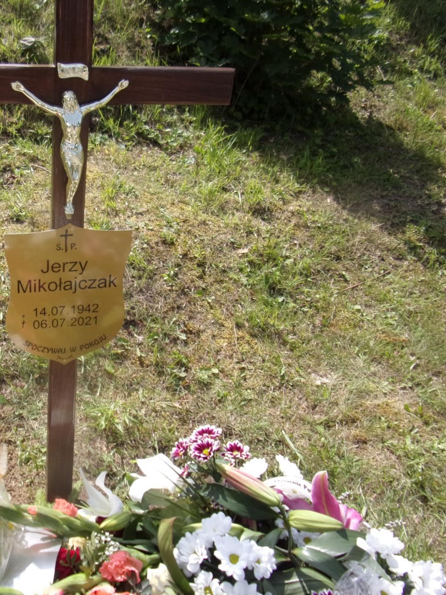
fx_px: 567
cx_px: 73
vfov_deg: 55.4
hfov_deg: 40.7
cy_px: 296
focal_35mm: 33
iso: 80
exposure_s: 1/640
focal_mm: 4.3
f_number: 3.3
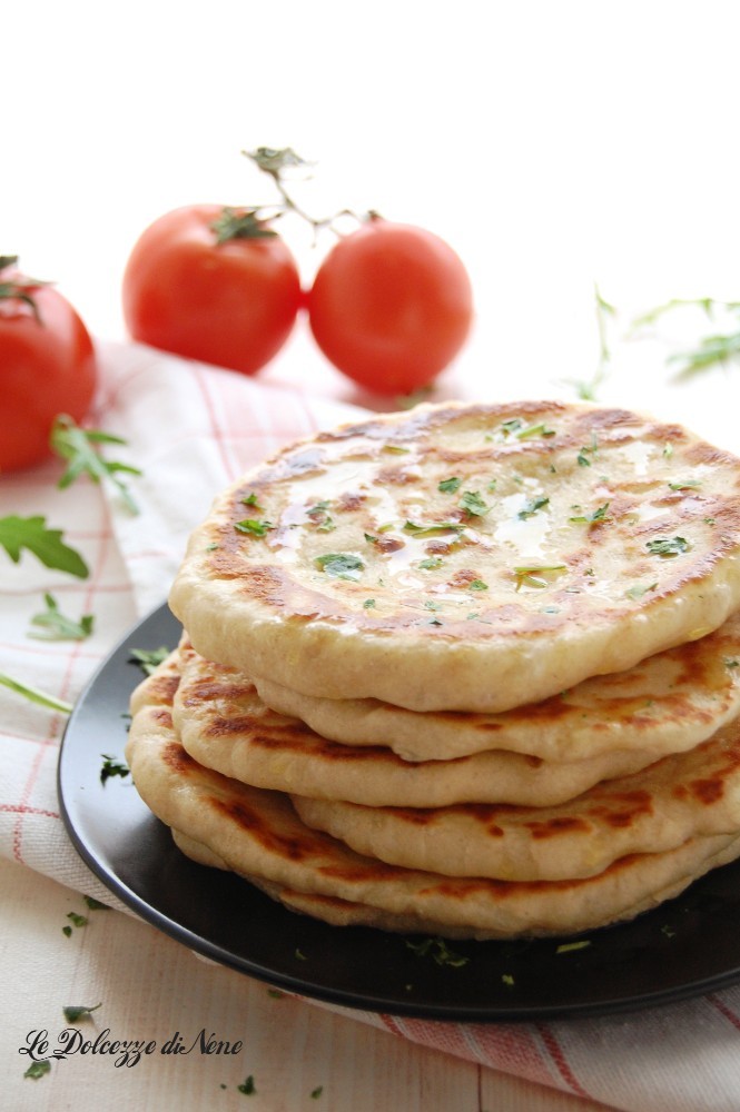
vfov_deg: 29.9
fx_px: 2085
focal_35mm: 68
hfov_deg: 20.1
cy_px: 556
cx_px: 370
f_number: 5.3
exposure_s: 1/50
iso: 800
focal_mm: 45
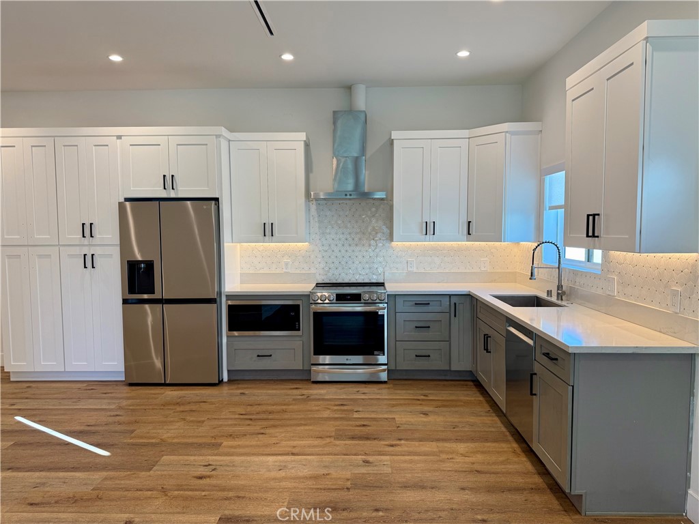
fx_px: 485
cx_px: 350
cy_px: 262
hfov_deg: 71.6
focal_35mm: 24
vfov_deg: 56.8
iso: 80
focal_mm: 6.76
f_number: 1.78
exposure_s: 1/120
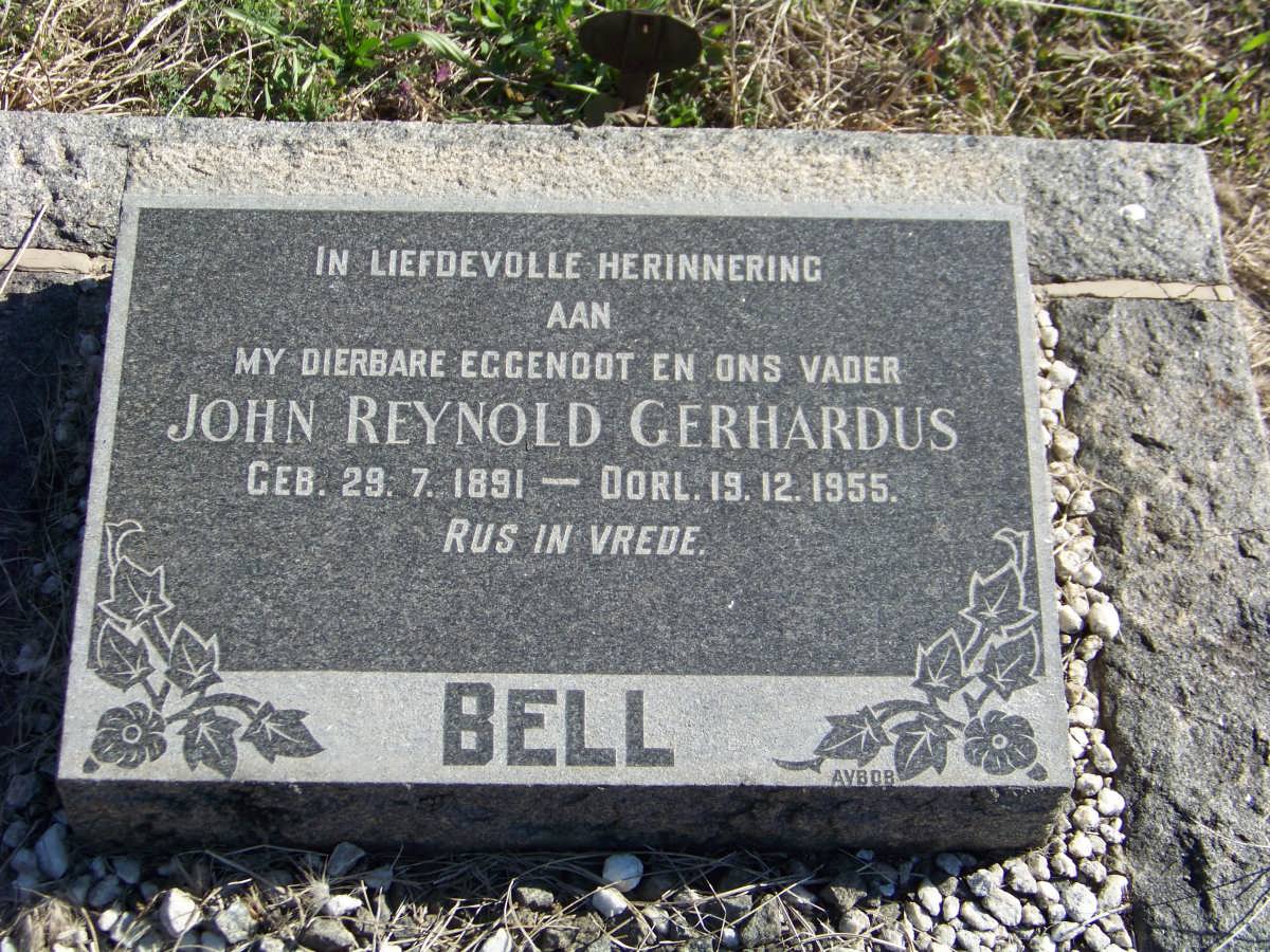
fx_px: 2275
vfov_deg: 23.7
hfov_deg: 31.2
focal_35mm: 62
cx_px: 635
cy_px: 476
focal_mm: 10.5
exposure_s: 1/640
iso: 64
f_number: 3.2
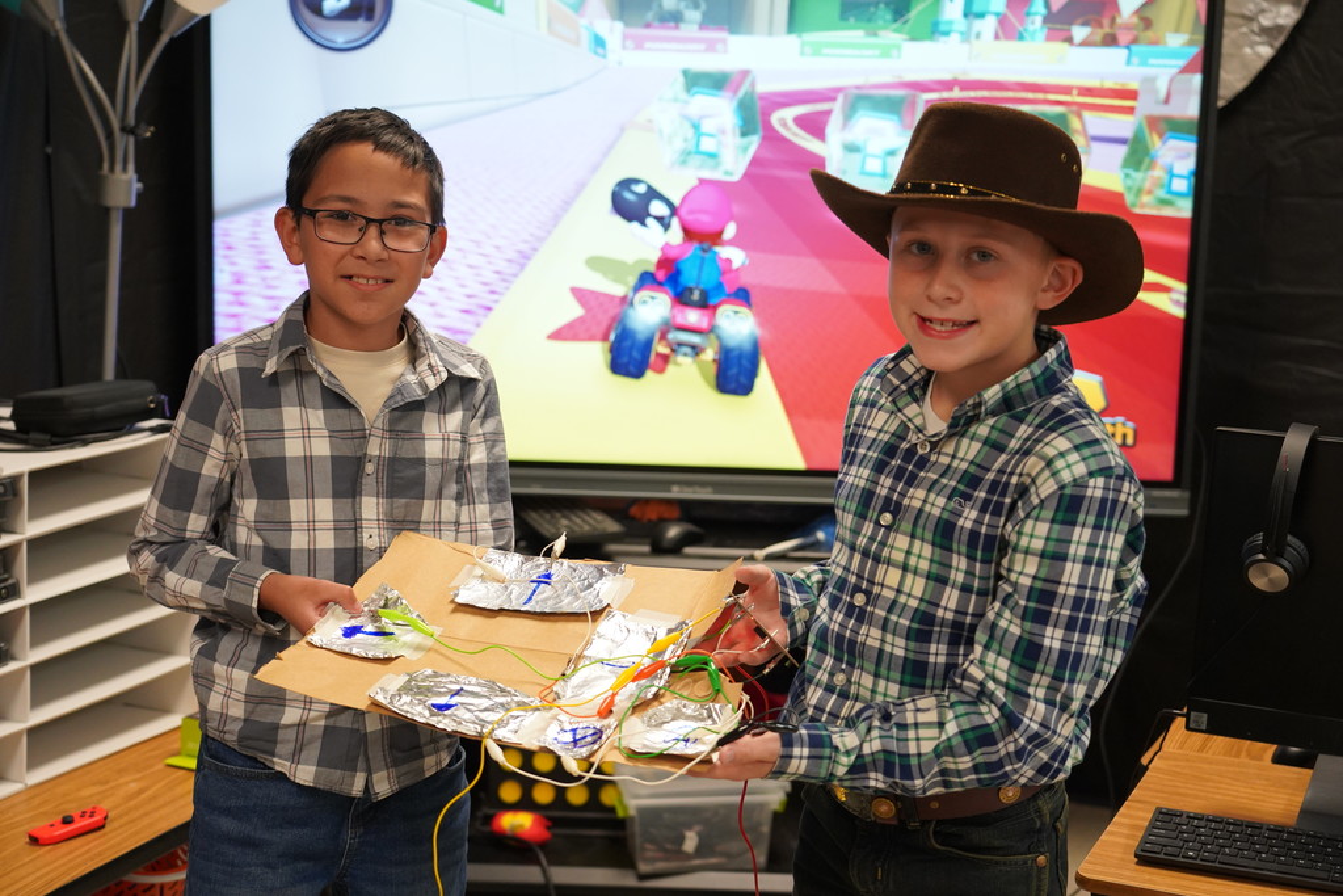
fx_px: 2089
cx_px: 672
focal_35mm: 56
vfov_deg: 24.2
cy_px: 448
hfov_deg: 35.6
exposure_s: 1/160
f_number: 4
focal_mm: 56
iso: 2500
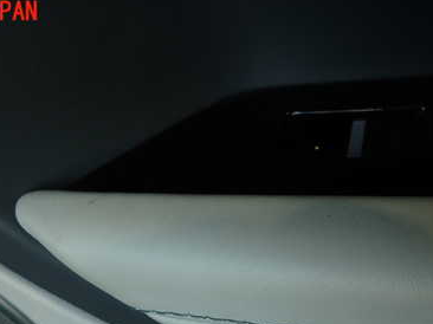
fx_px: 513
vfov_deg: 34.0
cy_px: 264
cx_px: 177
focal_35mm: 41
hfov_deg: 45.6
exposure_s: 1/100
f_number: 2
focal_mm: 4.5
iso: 100
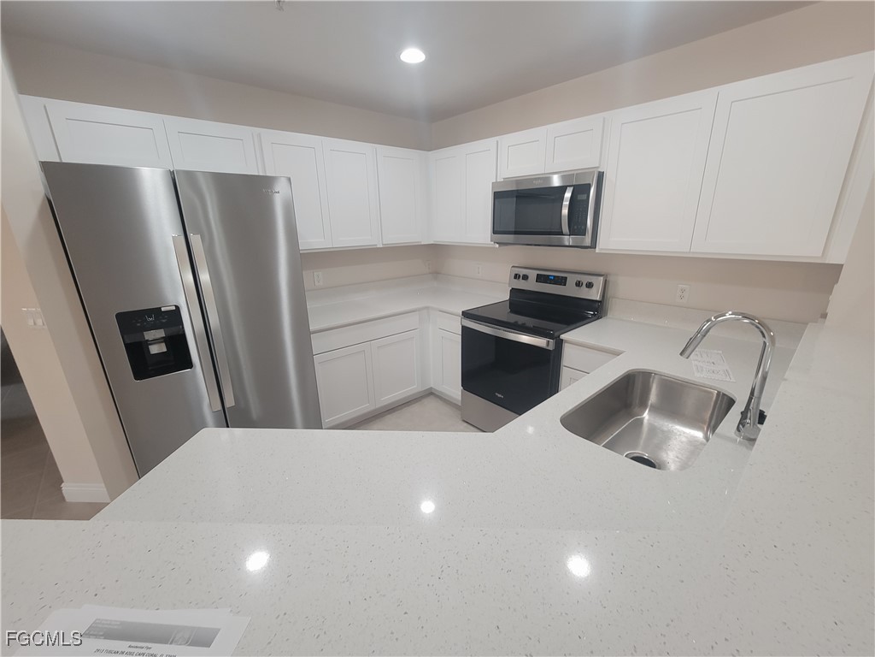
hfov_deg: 106.2
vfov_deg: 89.9
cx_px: 438
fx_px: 329
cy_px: 328
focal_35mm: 13
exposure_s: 1/60
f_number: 2.2
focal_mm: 2.2
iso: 160
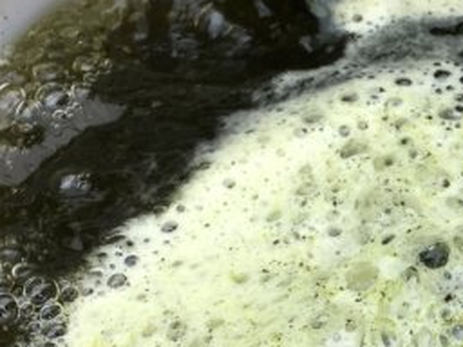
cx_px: 635
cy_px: 333
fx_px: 1552
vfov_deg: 12.6
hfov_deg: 15.9
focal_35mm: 116
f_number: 2.2
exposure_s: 1/557
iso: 25
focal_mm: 4.15
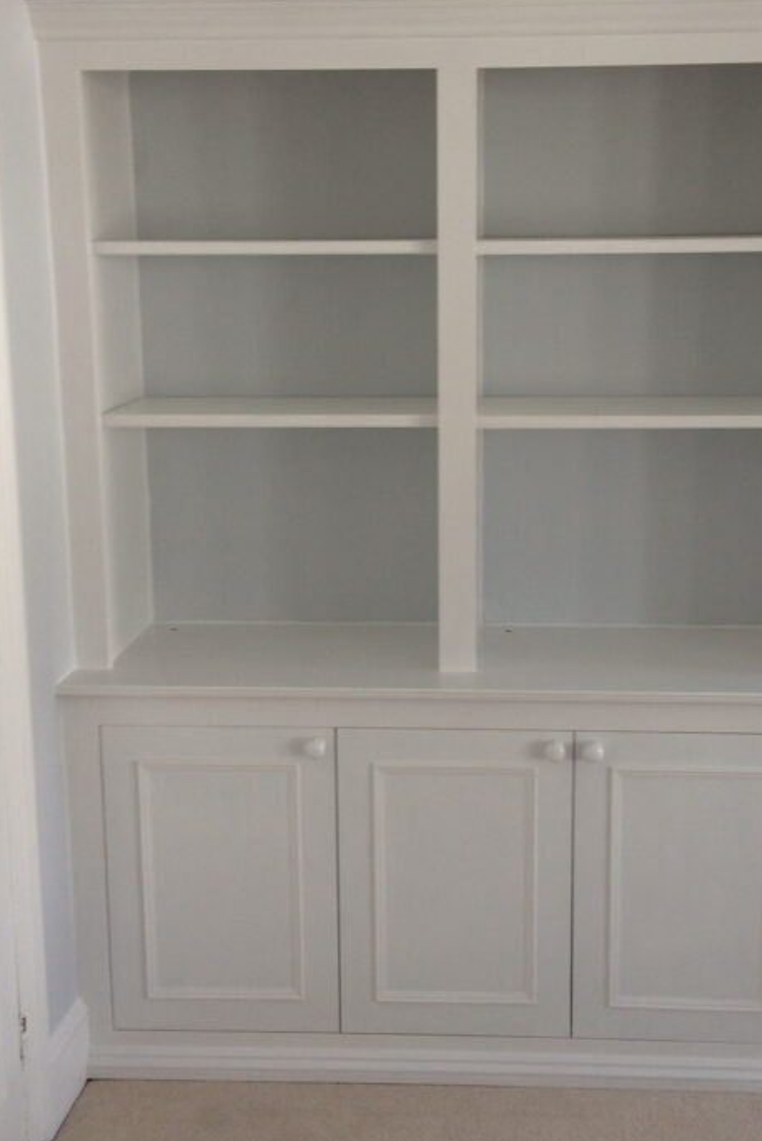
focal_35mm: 45
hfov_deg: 29.8
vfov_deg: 43.5
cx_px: 473
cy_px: 512
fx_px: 1427
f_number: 2.2
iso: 32
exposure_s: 1/103
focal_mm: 4.15
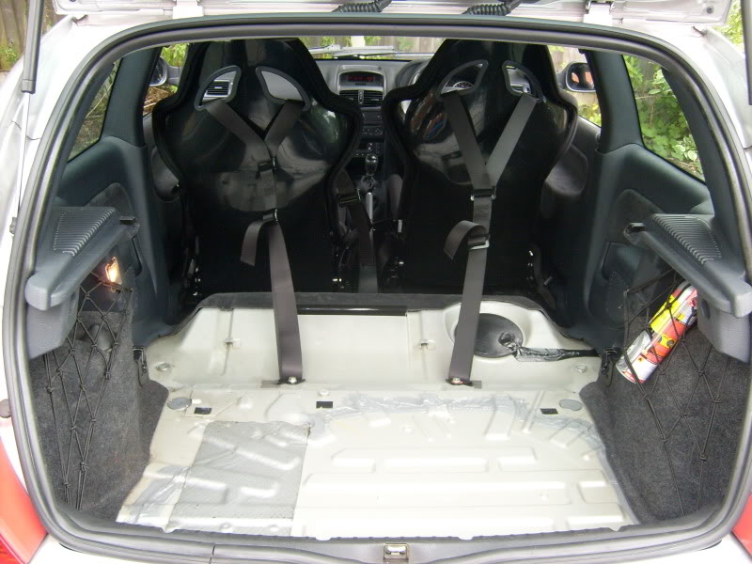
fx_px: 760
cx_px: 376
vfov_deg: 40.7
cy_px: 282
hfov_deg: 52.6
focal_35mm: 35
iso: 80
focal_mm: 5.8
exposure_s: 1/60
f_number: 2.8
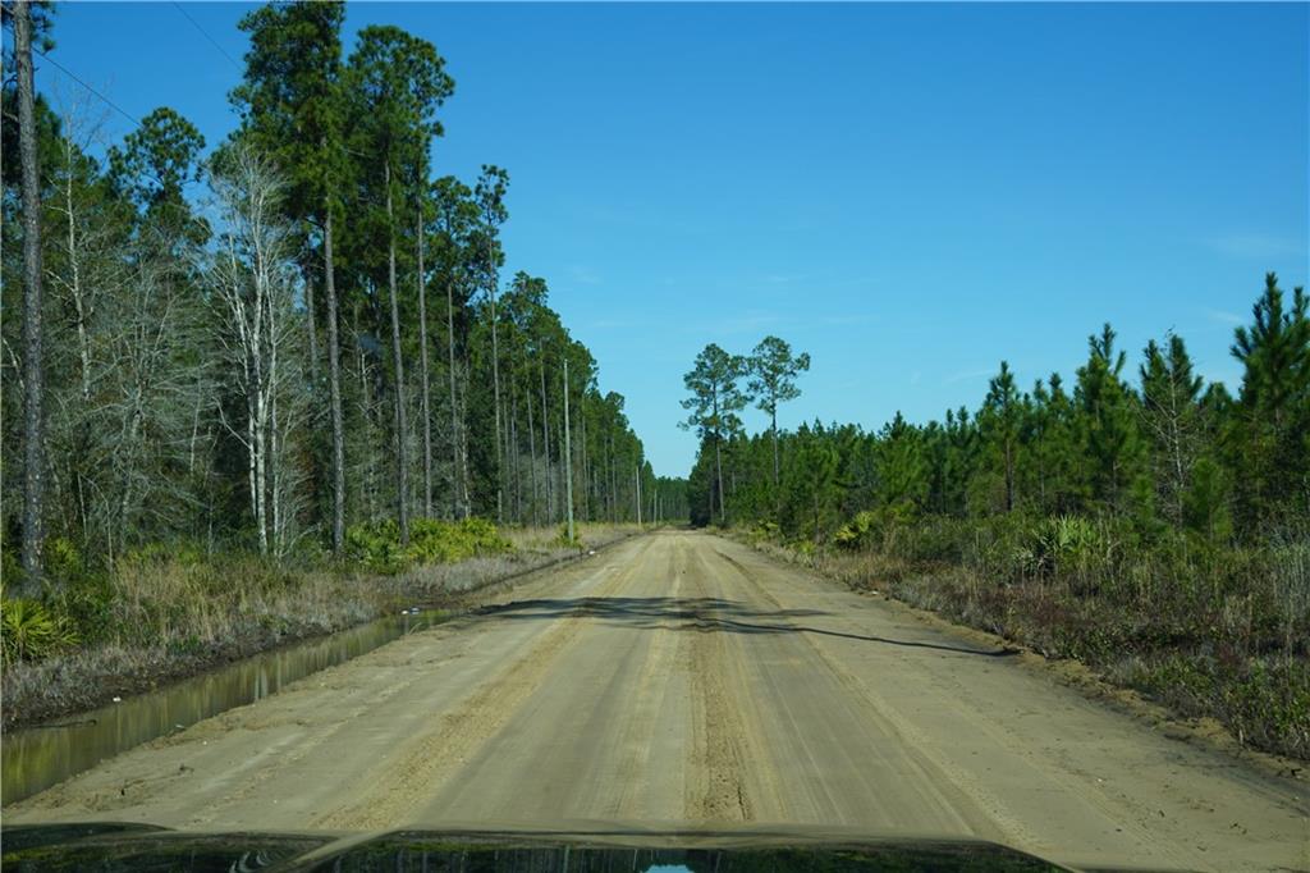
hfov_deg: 42.3
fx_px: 1691
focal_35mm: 46
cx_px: 655
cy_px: 436
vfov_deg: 28.9
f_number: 11
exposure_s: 1/125
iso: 100
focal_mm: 31
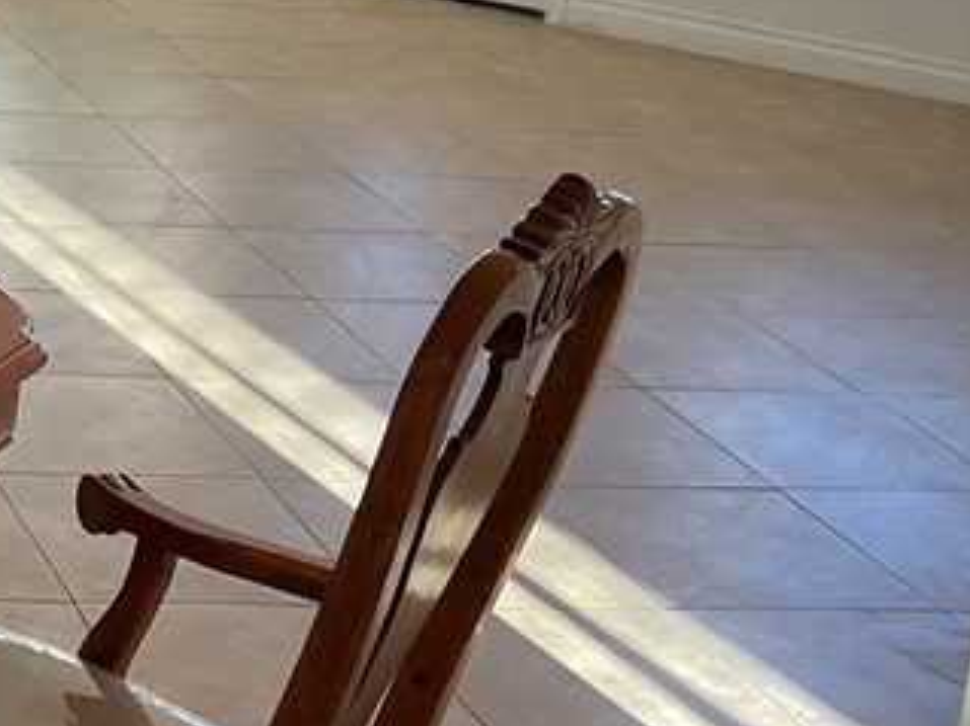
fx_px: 2605
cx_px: -283
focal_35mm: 93
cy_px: -70
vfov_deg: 15.5
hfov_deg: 19.5
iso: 64
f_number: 1.8
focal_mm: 3
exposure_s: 1/100
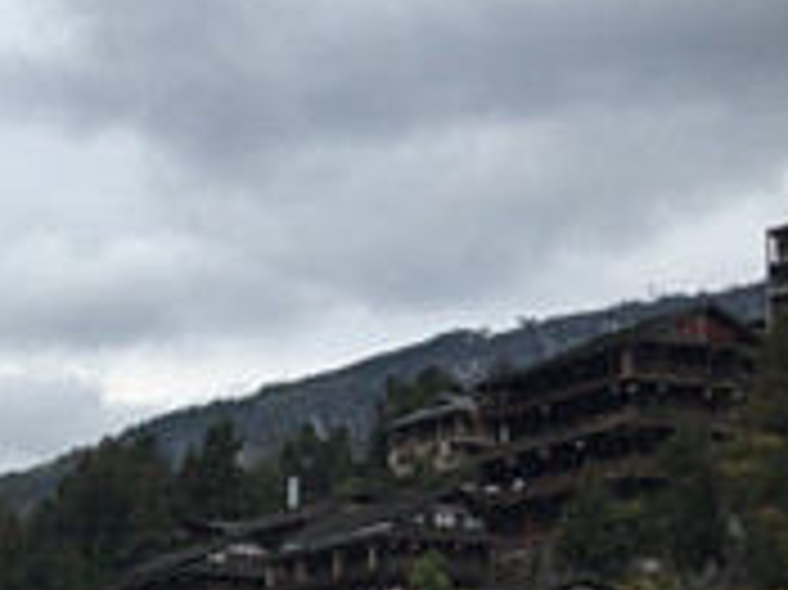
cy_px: 709
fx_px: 1888
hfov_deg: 20.8
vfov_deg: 17.0
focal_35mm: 83
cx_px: -324
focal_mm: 4.15
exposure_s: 1/1199
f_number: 2.2
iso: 32
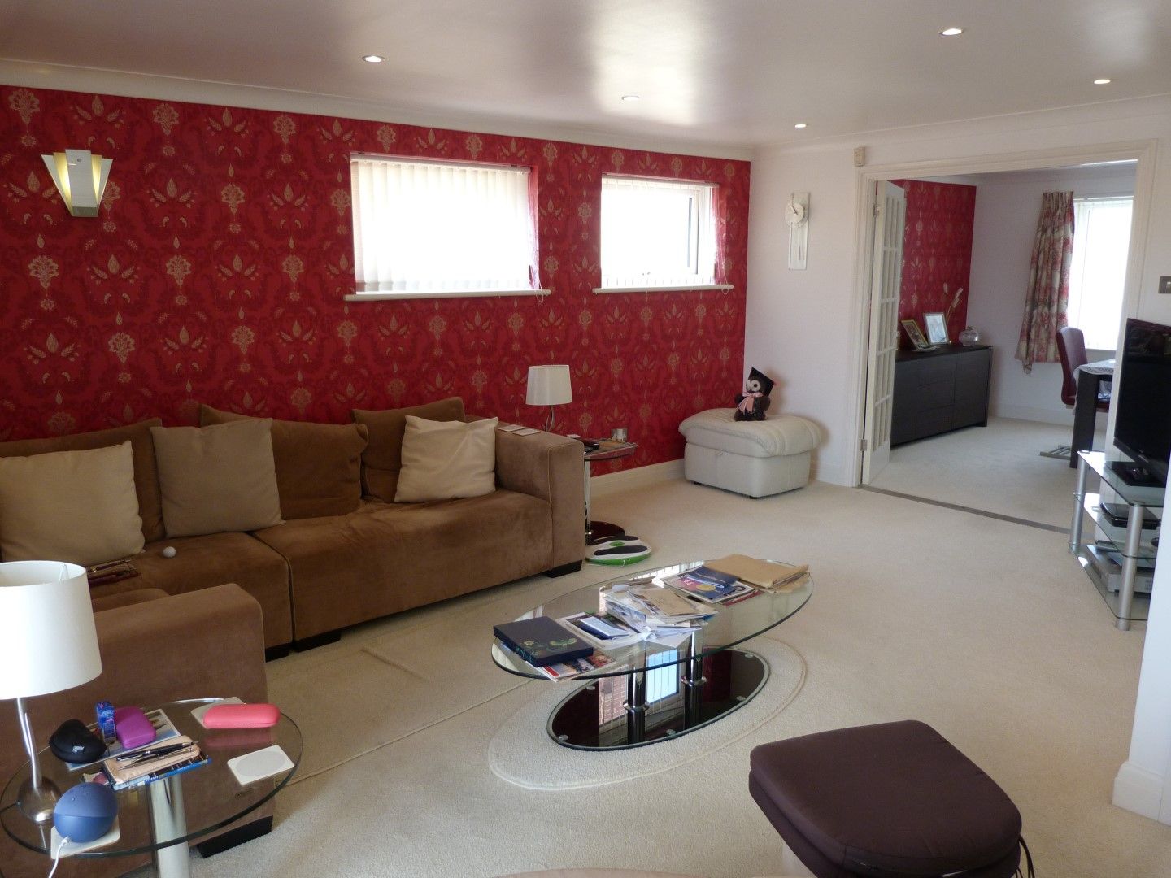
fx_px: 846
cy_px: 439
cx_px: 586
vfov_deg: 54.9
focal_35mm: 25
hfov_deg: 69.4
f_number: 2.8
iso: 125
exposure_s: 1/60
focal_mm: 4.5
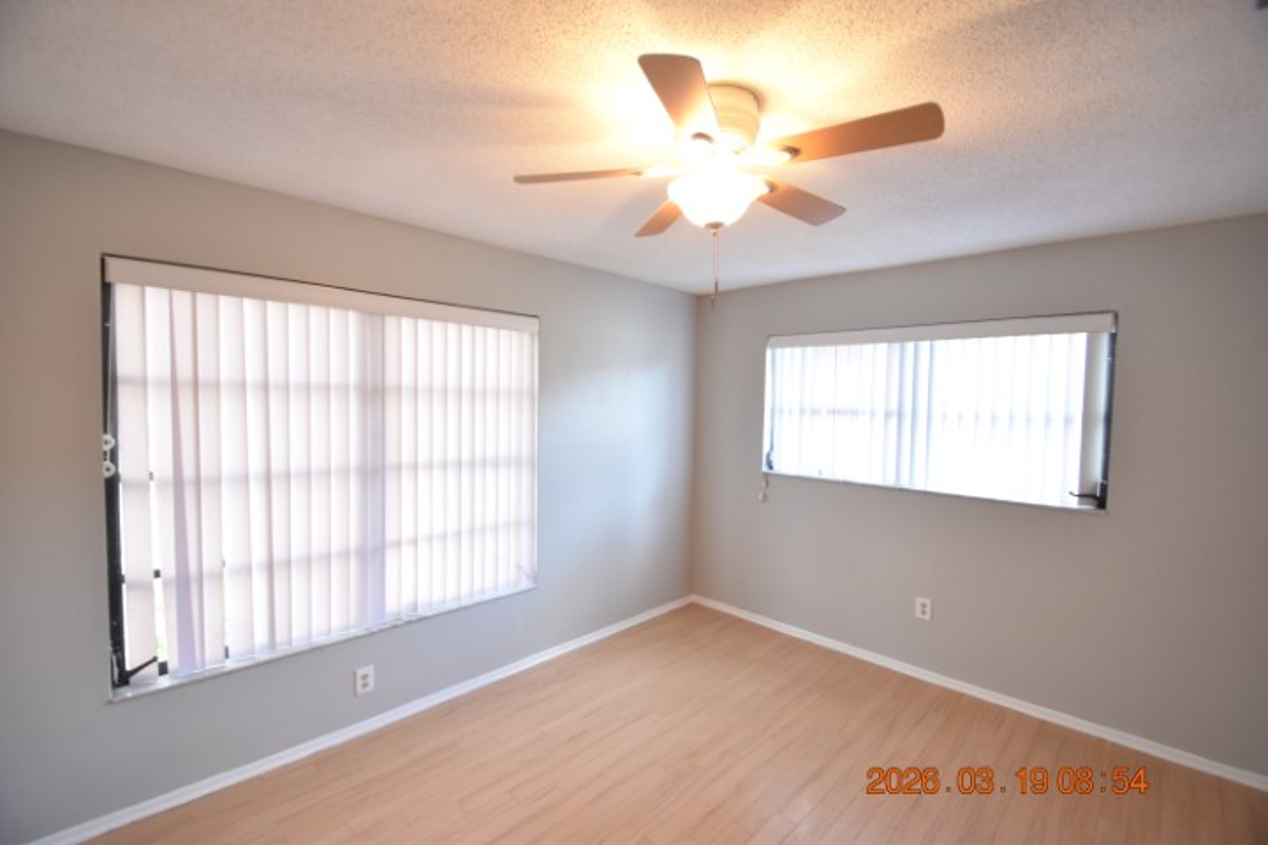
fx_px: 528
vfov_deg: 77.3
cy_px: 422
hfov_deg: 100.4
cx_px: 634
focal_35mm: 15
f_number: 3.5
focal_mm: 10
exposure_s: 1/15
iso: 800
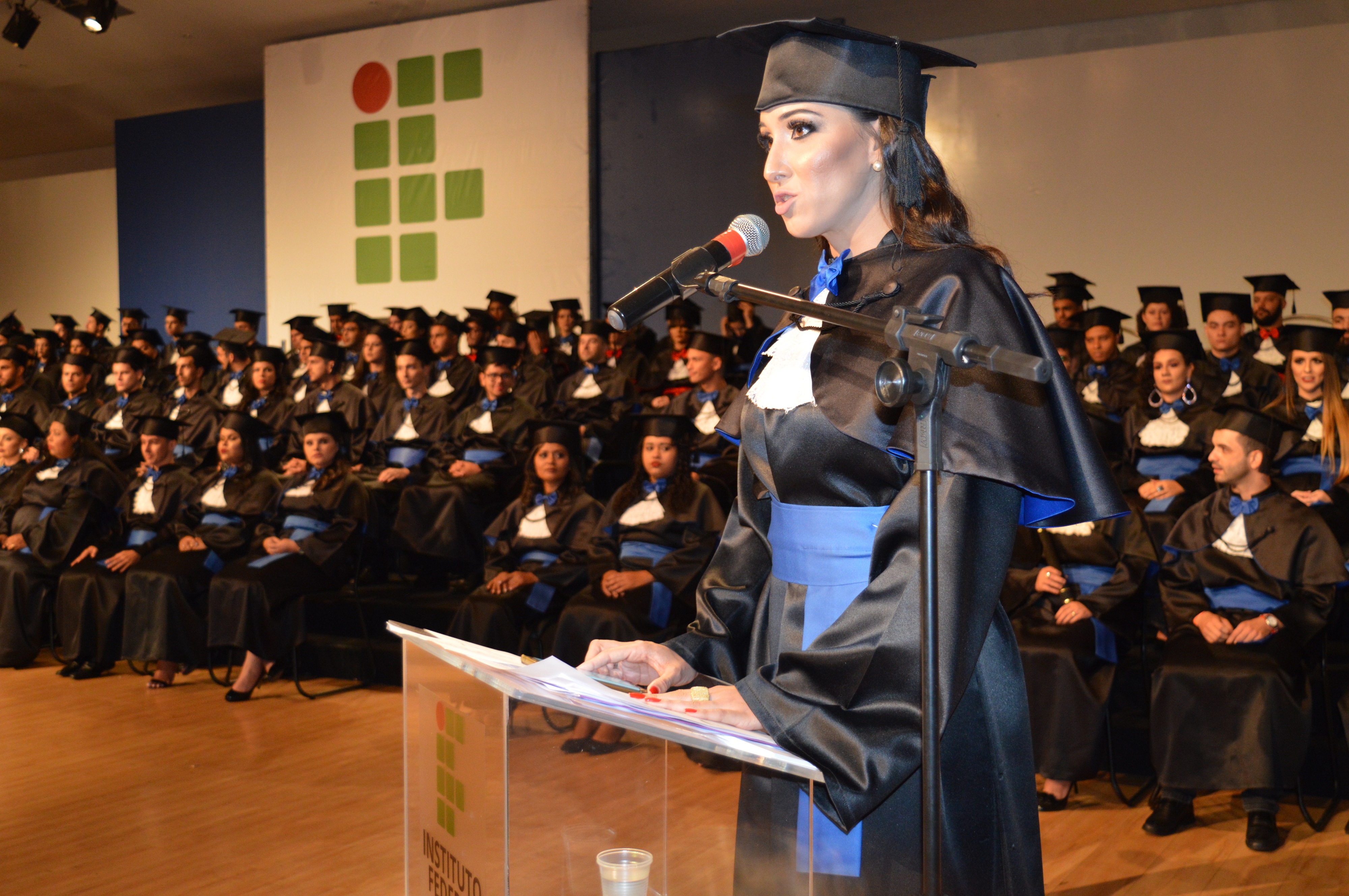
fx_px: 1572
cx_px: 674
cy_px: 448
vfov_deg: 31.8
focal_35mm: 42
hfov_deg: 46.4
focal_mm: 28
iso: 1100
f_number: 4.2
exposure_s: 1/60
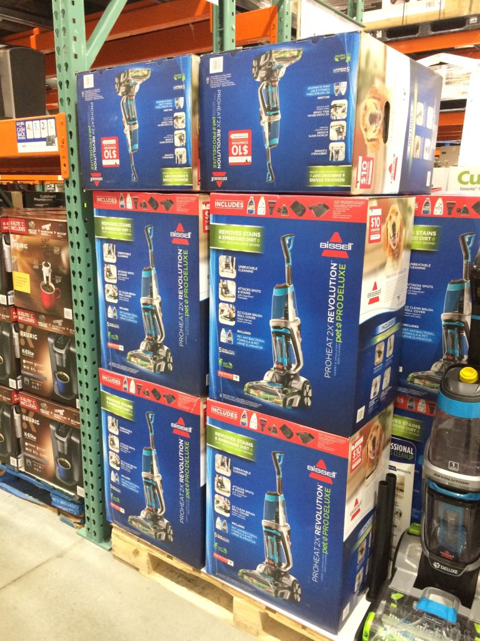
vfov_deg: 61.7
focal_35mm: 29
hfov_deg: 48.2
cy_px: 320
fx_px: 536
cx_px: 240
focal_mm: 4.15
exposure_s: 1/30
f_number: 2.2
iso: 200
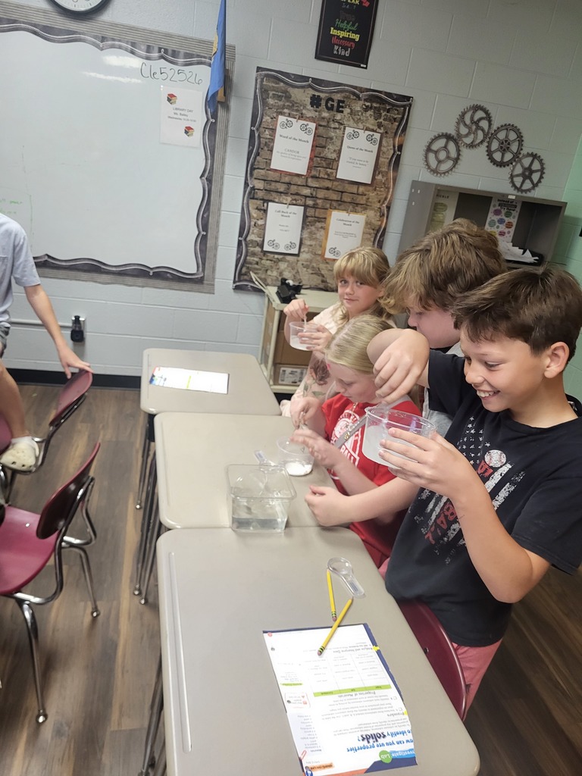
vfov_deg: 67.3
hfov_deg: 53.1
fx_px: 583
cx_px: 291
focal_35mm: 26
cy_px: 388
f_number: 1.8
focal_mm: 5.4
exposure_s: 1/40
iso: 320
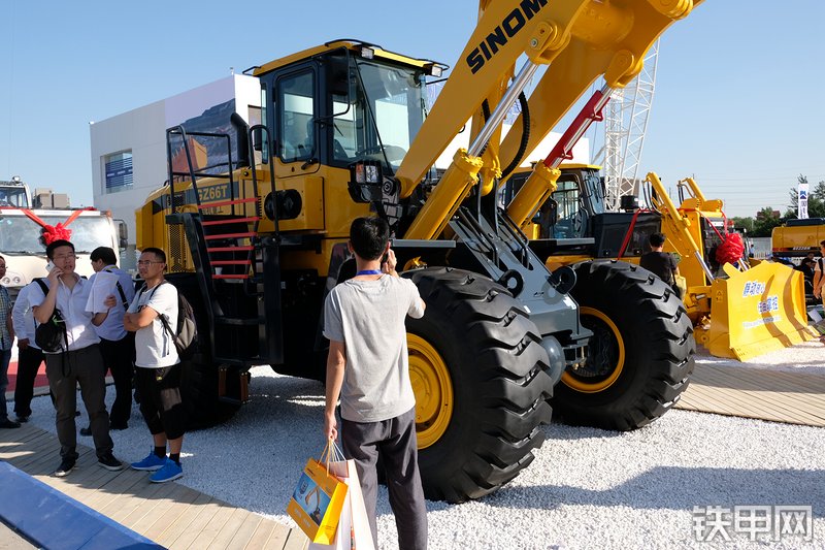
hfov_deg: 61.9
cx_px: 412
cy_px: 275
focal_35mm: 30
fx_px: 687
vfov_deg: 43.6
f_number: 5.6
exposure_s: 1/550
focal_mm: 20.1
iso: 200
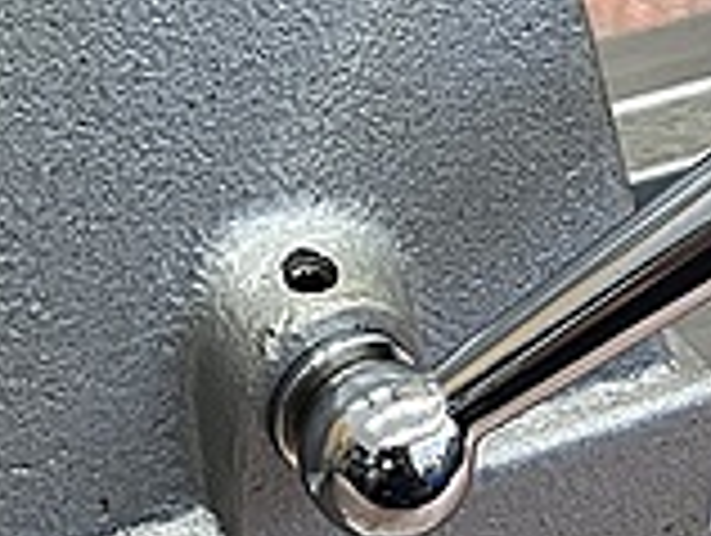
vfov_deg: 13.2
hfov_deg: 18.5
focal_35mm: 105
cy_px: -297
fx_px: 2160
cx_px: 112
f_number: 1.6
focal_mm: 5.1
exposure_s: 1/67
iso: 125
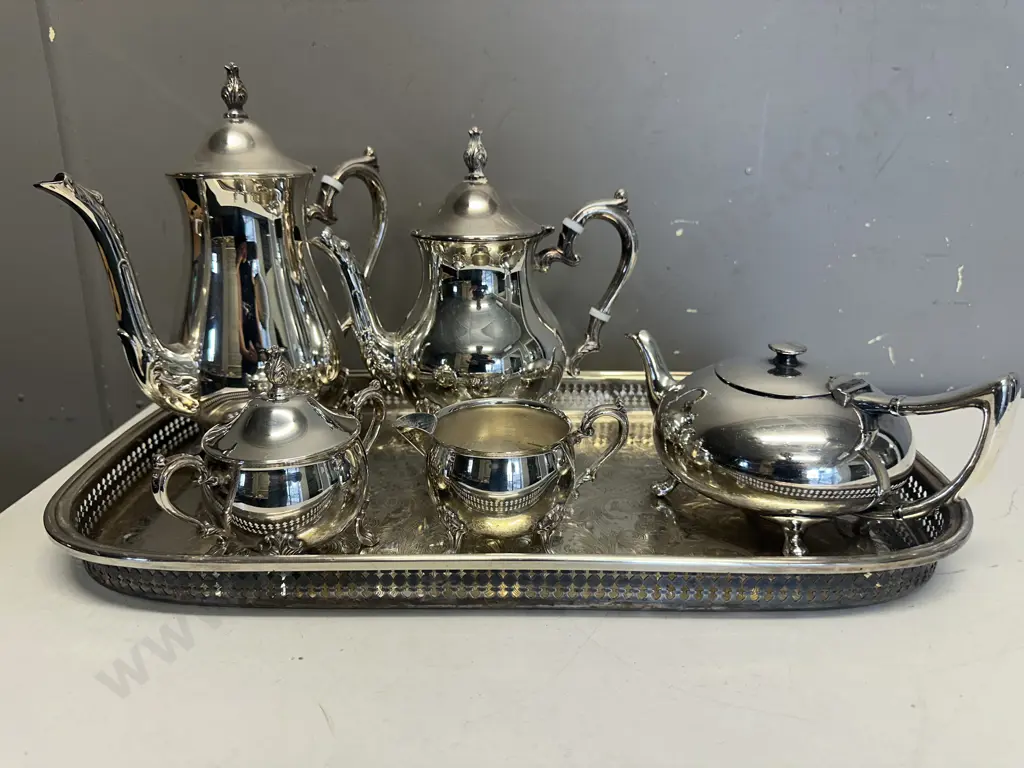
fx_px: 710
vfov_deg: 56.8
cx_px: 512
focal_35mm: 24
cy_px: 384
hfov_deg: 71.6
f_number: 1.78
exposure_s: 1/100
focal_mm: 6.86
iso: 100
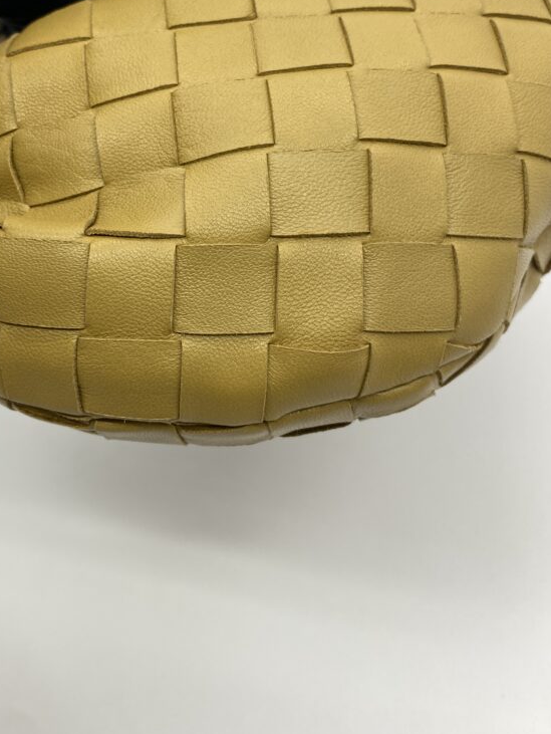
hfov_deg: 40.3
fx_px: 742
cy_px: 274
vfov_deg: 52.0
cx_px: 186
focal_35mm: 35
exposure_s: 1/100
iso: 40
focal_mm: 4.25
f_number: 1.8
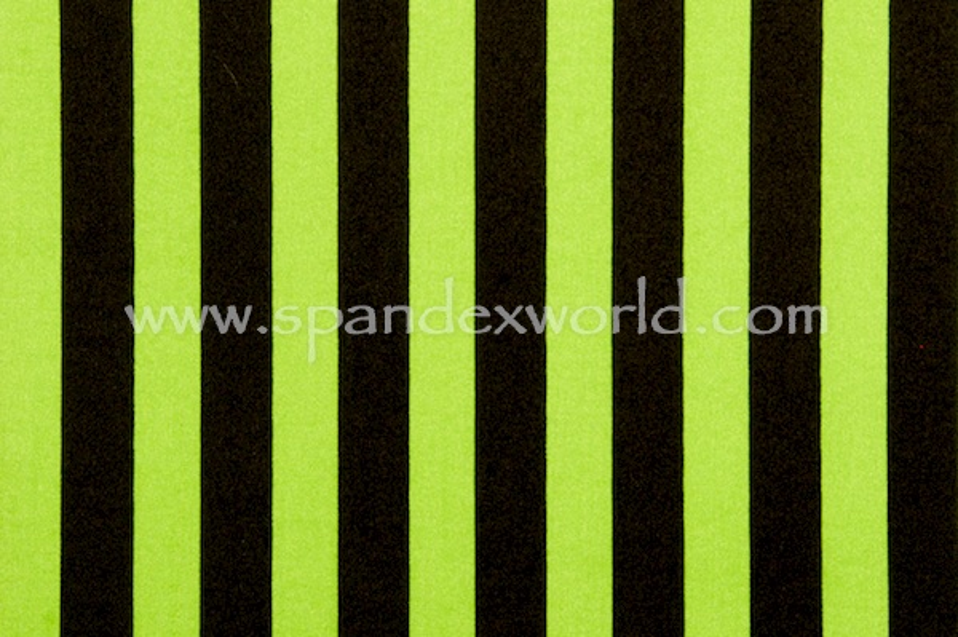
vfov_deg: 12.2
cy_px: 318
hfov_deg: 18.2
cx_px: 479
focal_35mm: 112
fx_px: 2991
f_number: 16
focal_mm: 75
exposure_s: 1/200
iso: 200
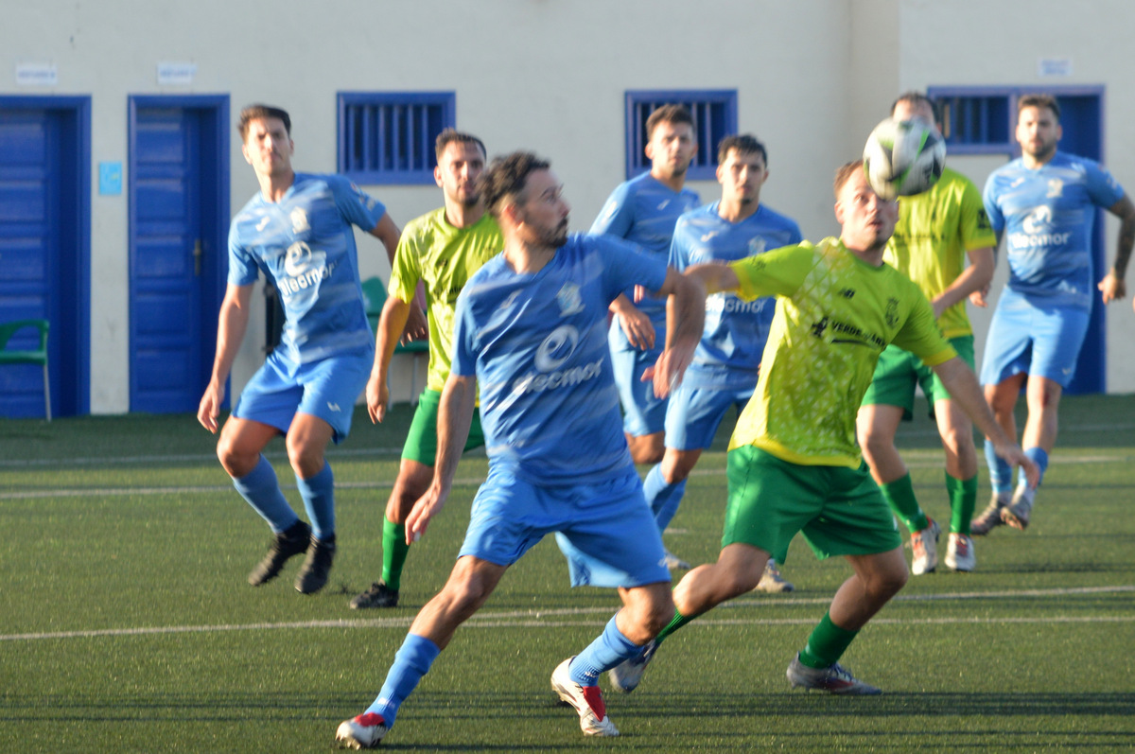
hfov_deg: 8.1
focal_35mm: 255
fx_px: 8030
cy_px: 377
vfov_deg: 5.4
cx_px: 568
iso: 400
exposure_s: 1/4000
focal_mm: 170
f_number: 10
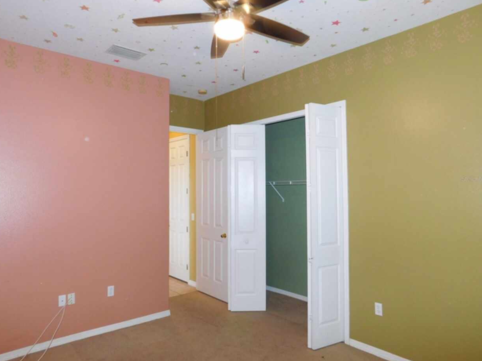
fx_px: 334
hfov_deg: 71.6
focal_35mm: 24
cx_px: 240
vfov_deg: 56.8
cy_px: 179
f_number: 3
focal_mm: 4
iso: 200
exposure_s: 1/30
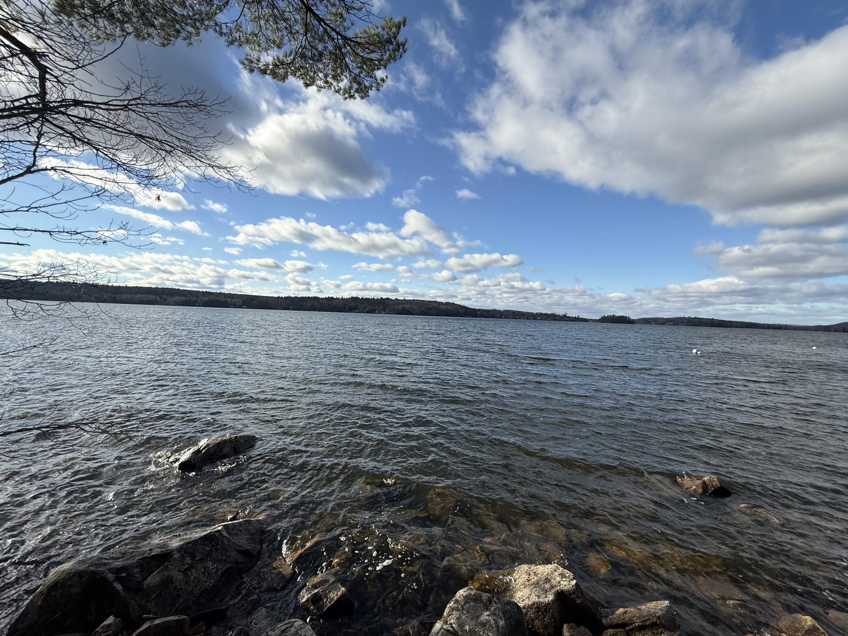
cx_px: 424
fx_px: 343
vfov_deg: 85.7
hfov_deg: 102.1
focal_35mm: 14
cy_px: 318
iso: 50
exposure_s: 1/2410
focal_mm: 2.22
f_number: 2.2
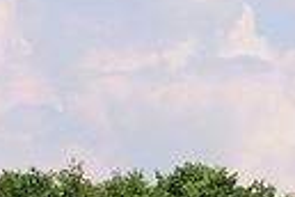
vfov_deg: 2.4
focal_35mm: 572
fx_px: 4687
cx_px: 352
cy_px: 451
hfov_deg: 3.6
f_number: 8
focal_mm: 48
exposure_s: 1/640
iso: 200
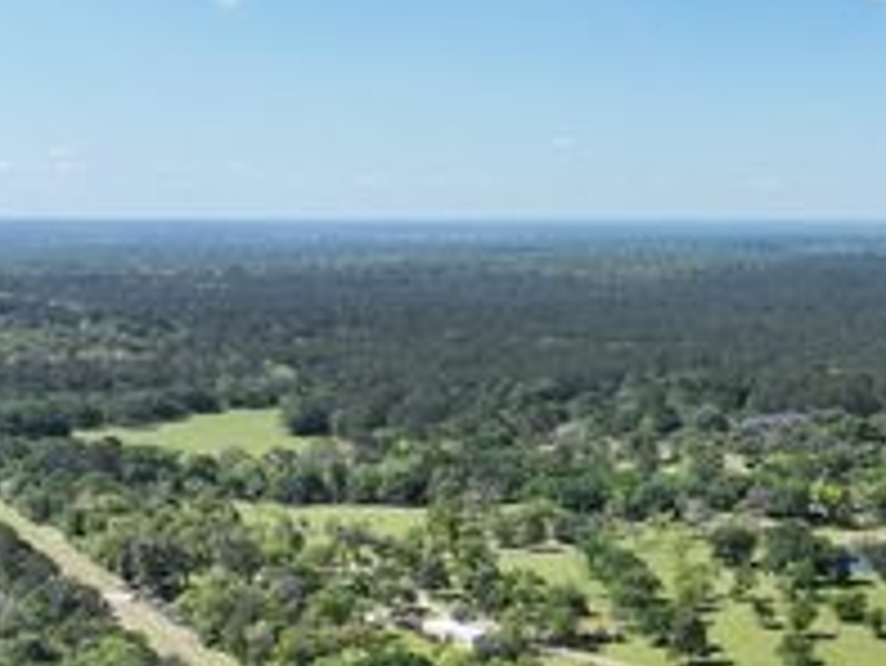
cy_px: 754
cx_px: 1030
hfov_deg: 28.1
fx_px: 1562
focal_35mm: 61
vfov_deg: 22.5
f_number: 2.8
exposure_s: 1/1600
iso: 140
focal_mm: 12.29
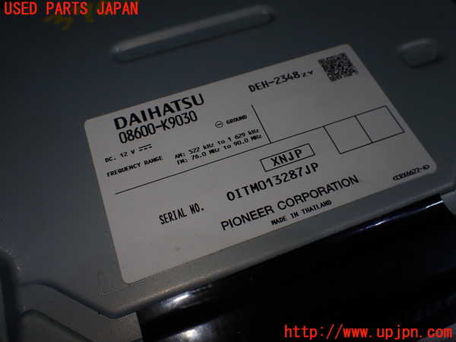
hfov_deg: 60.0
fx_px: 395
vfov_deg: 46.8
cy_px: 171
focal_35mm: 30
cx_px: 228
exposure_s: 1/160
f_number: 3.2
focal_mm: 5.4
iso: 100
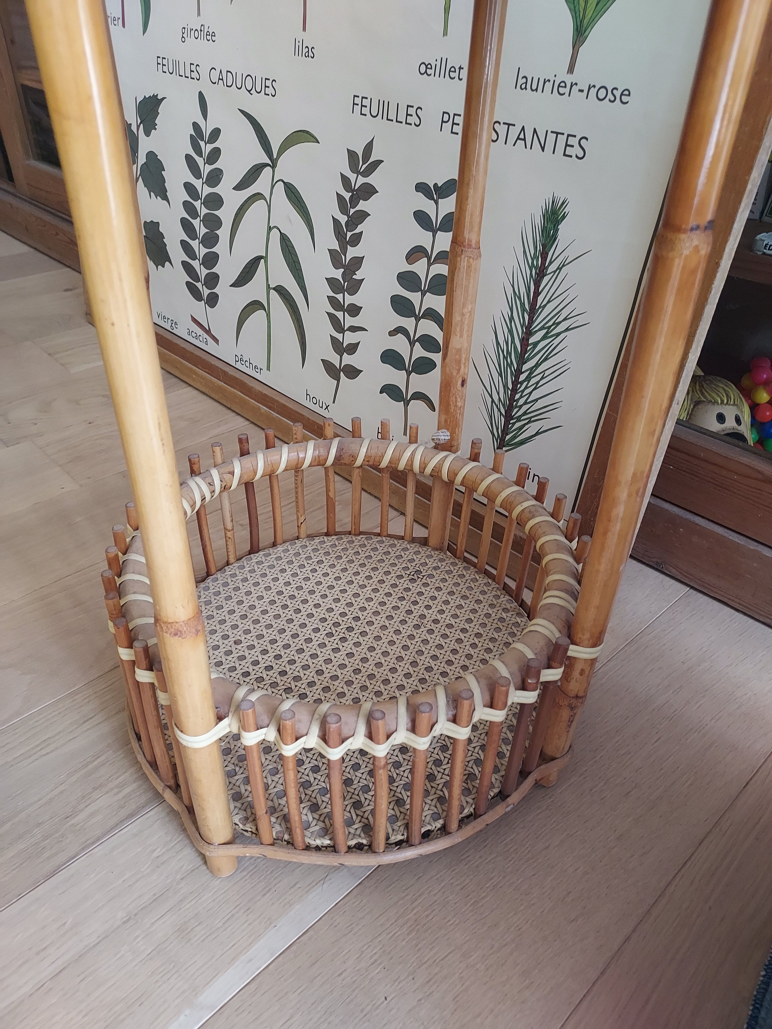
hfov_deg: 56.8
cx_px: 386
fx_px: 714
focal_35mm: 24
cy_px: 514
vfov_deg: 71.6
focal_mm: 4.6
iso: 400
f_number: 1.8
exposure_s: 1/50
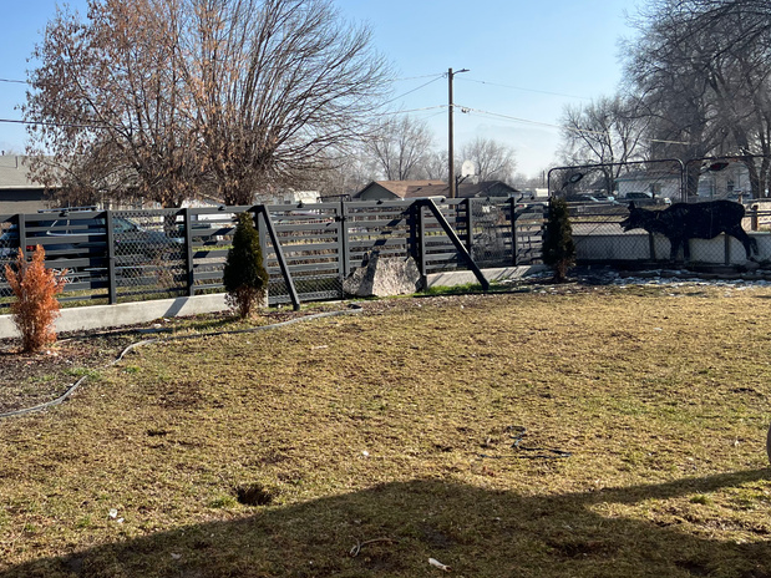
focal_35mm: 43
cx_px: 146
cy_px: 247
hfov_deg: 41.8
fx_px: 958
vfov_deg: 33.5
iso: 50
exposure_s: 1/4115
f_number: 1.5
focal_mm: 5.7
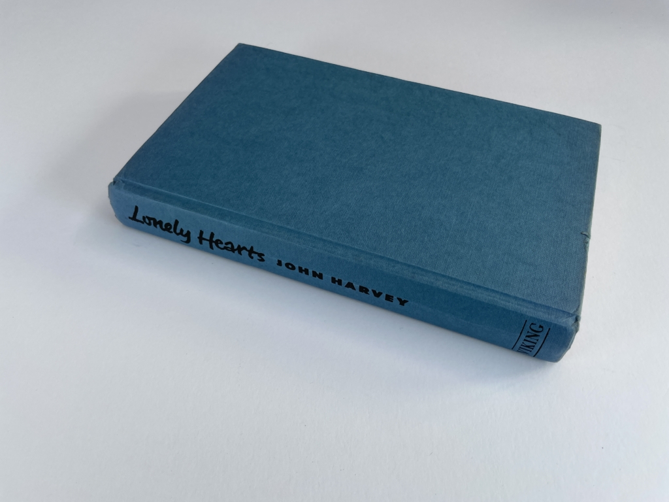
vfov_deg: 53.1
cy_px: 251
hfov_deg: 67.3
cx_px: 334
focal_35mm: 26
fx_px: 502
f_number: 1.6
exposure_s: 1/282
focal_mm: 4.2
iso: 32
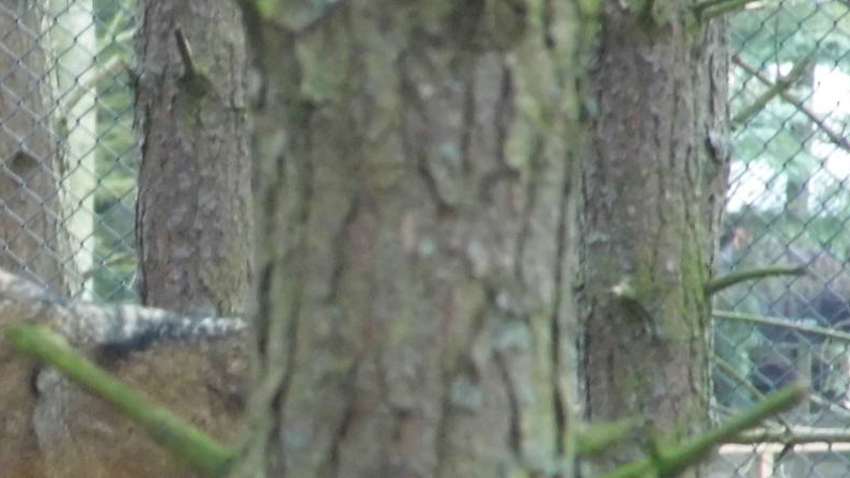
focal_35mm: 1017
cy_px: 418
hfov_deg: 2.1
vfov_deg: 1.2
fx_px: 22919
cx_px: 28
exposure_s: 1/80
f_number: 5.7
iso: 800
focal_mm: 83.2
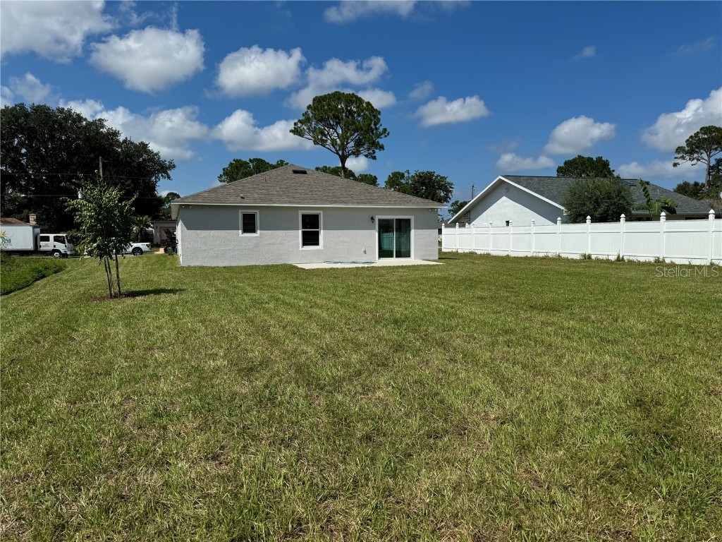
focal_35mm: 24
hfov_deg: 71.6
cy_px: 271
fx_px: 501
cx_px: 361
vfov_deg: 56.8
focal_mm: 6.76
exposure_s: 1/7937
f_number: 1.78
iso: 80
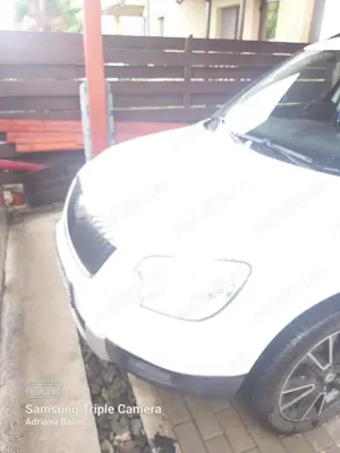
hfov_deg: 53.1
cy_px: 226
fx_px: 340
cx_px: 170
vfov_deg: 67.3
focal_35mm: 26
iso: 160
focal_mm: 3.92
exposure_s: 1/50
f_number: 1.7
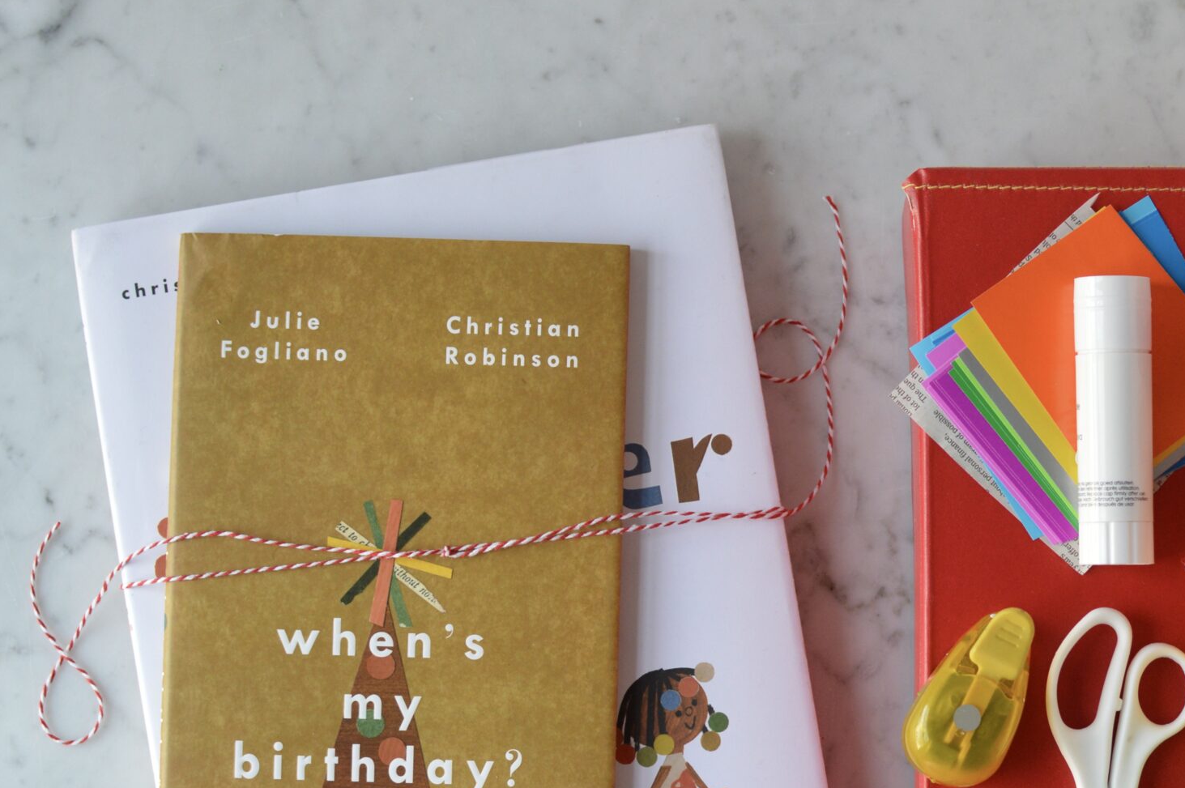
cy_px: 603
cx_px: 827
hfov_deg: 22.1
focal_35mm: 92
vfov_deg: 14.8
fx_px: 3022
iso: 400
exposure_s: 1/60
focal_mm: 35
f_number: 4
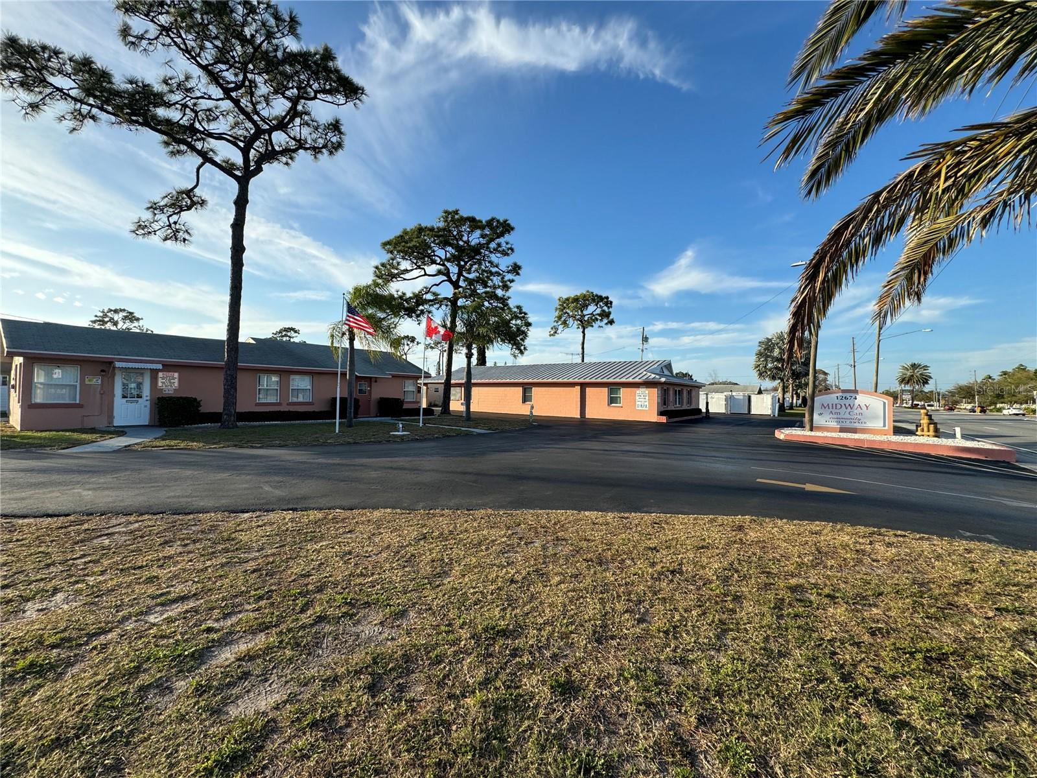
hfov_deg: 102.1
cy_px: 389
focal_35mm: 14
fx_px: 419
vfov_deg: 85.7
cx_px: 518
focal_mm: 2.22
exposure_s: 1/1217
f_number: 2.2
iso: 50
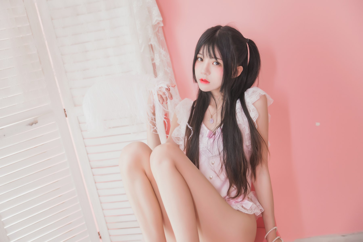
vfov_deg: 35.1
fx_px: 383
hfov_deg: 50.7
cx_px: 182
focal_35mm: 38
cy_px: 121
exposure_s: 1/125
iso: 1000
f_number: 2.8
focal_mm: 38
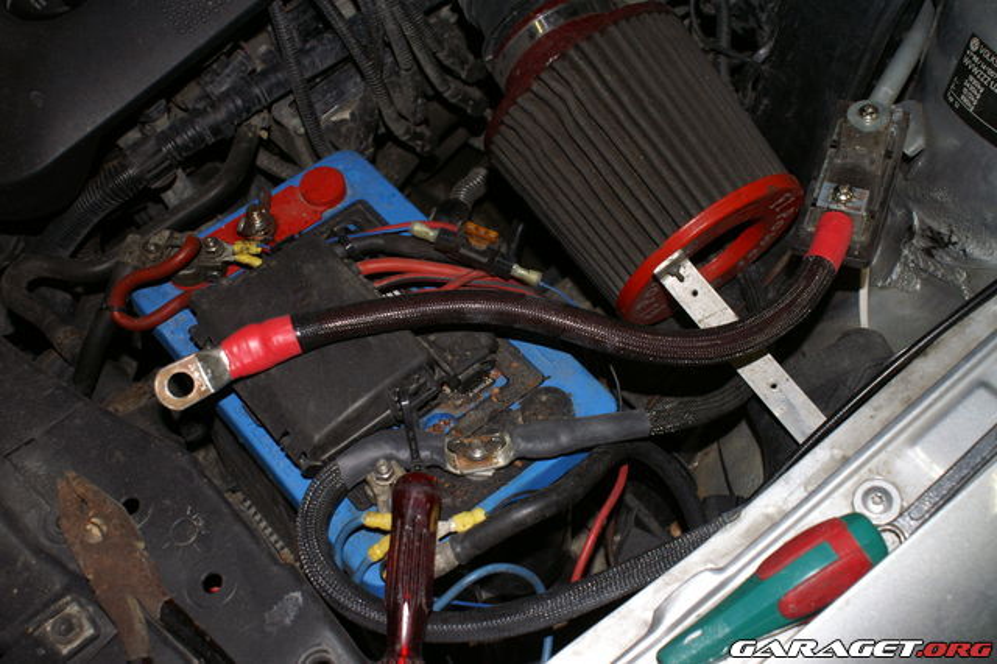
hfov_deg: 46.4
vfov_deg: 31.9
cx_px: 498
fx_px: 1163
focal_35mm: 42
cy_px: 332
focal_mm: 28
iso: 400
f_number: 5.6
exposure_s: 1/60
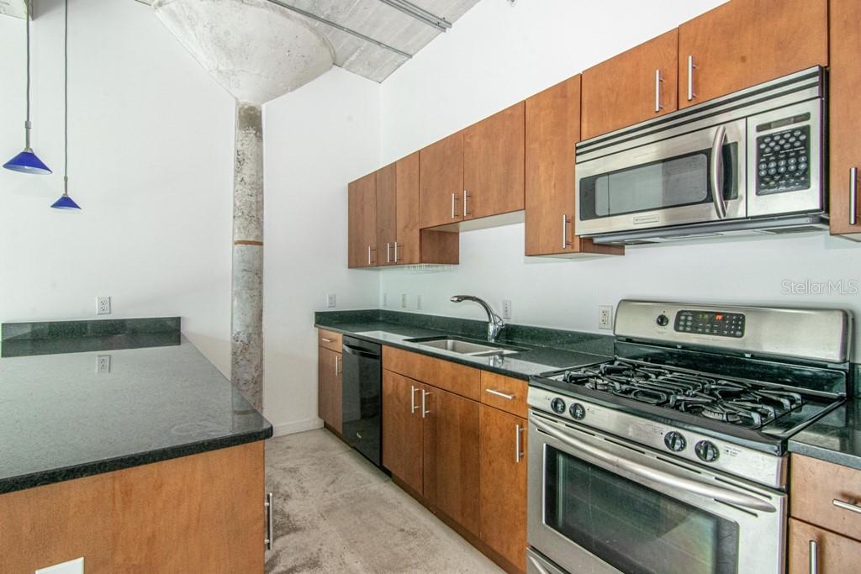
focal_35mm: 16
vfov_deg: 72.1
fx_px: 395
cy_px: 287
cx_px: 430
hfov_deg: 95.0
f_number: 22
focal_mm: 11
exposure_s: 1/15
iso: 800
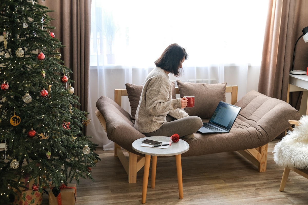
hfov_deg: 37.5
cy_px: 102
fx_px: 453
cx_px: 154
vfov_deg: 25.5
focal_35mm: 53
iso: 250
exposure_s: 1/125
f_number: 3.2
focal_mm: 35
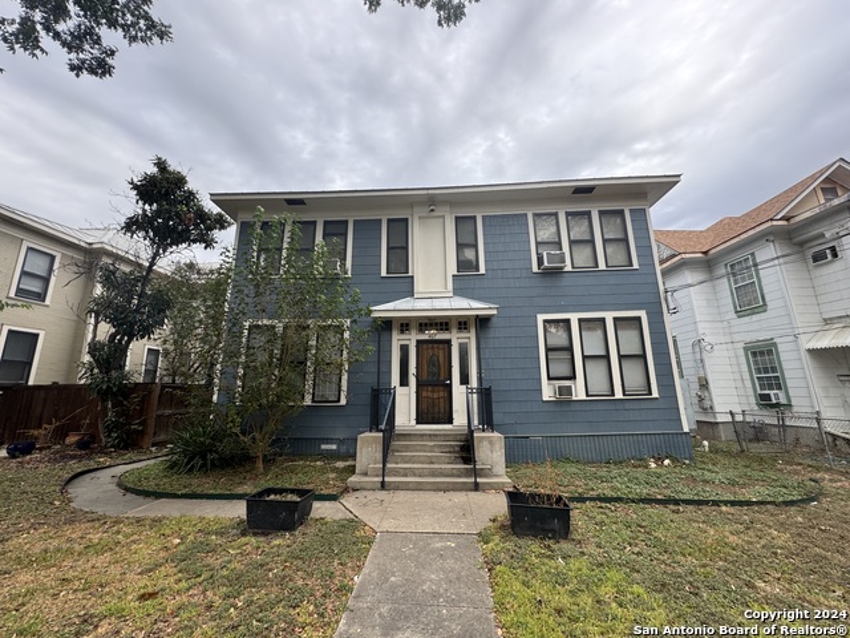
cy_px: 319
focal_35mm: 14
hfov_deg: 102.1
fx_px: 344
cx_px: 425
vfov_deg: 85.7
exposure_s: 1/160
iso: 40
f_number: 2.2
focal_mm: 2.22
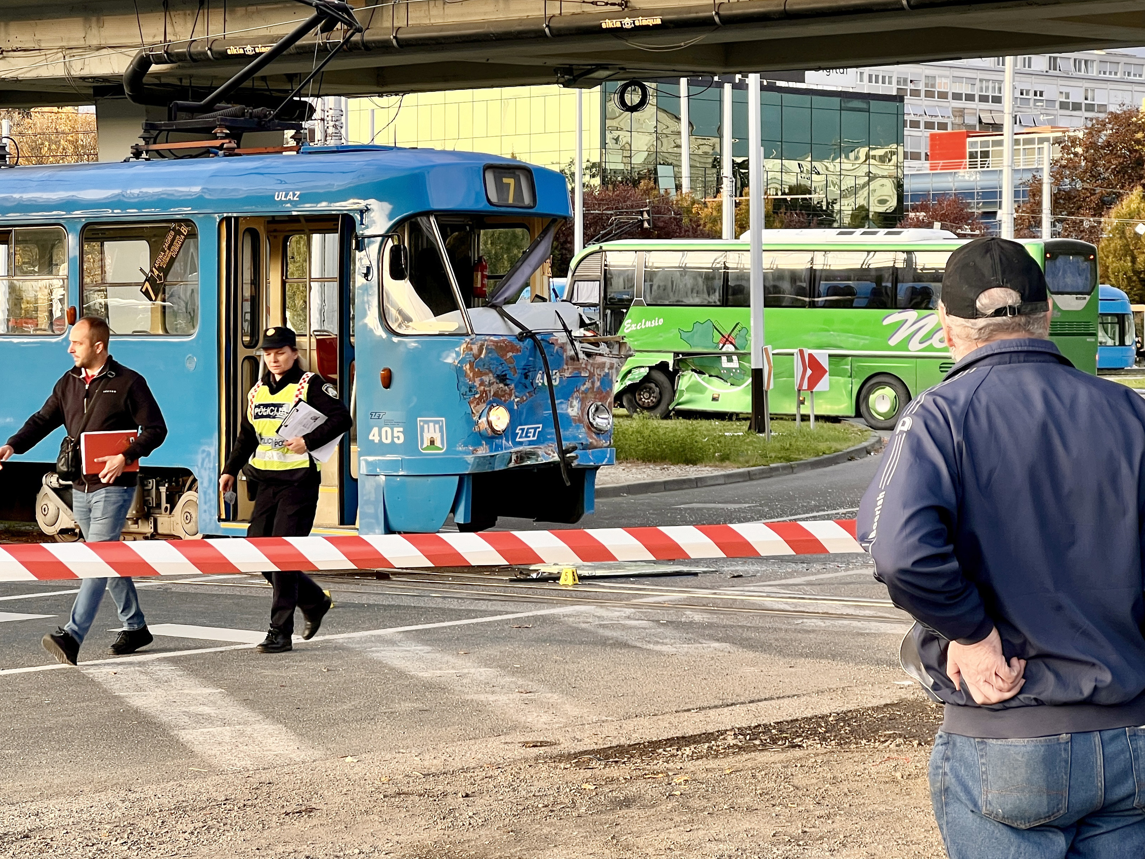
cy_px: 379
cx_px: 570
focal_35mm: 96
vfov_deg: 15.4
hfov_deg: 20.4
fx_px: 3175
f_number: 2.8
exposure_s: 1/99
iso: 50
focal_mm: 9
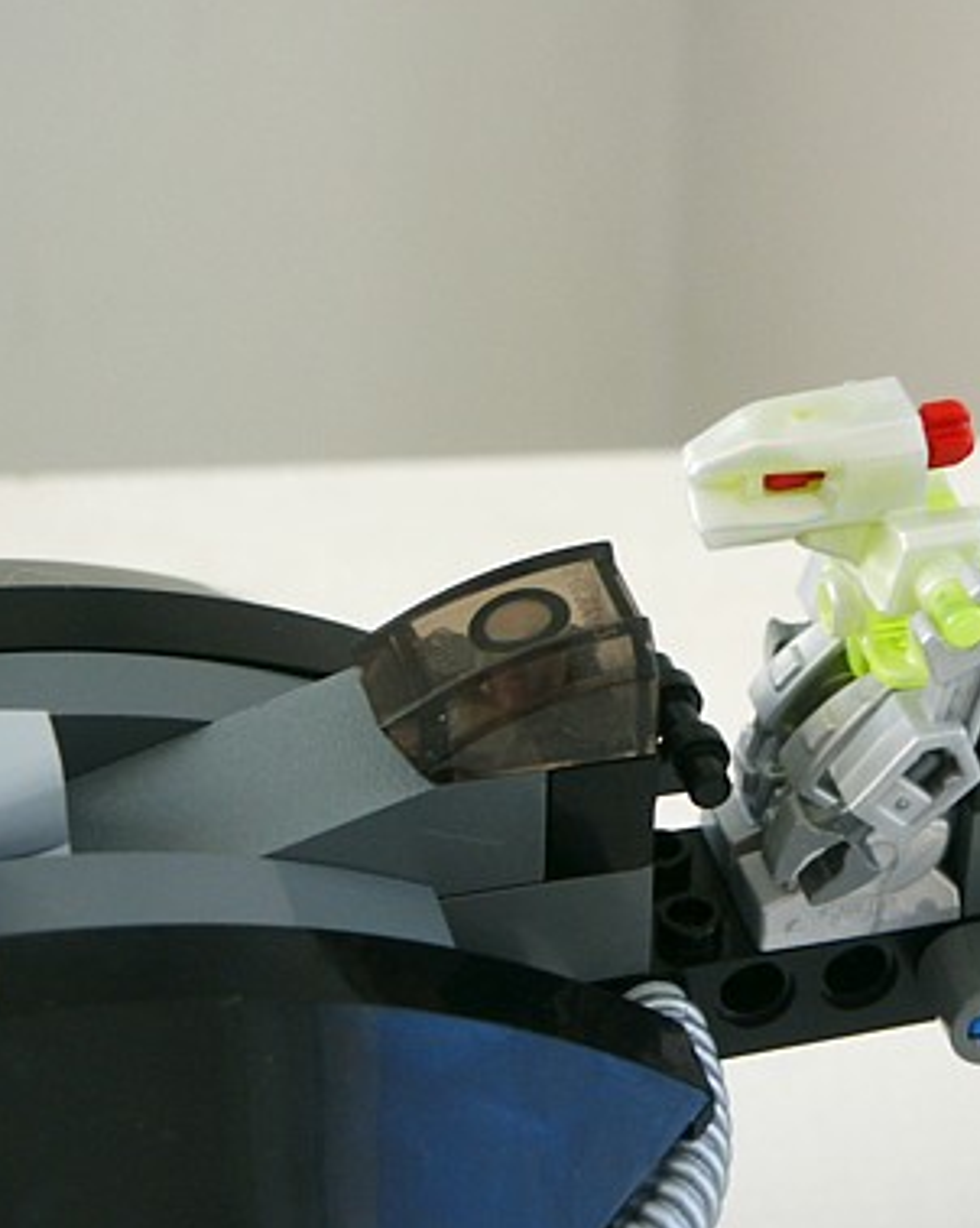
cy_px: 640
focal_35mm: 121
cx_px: 883
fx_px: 4390
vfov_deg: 15.9
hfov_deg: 12.6
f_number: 3.6
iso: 80
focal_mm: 15.53
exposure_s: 1/60
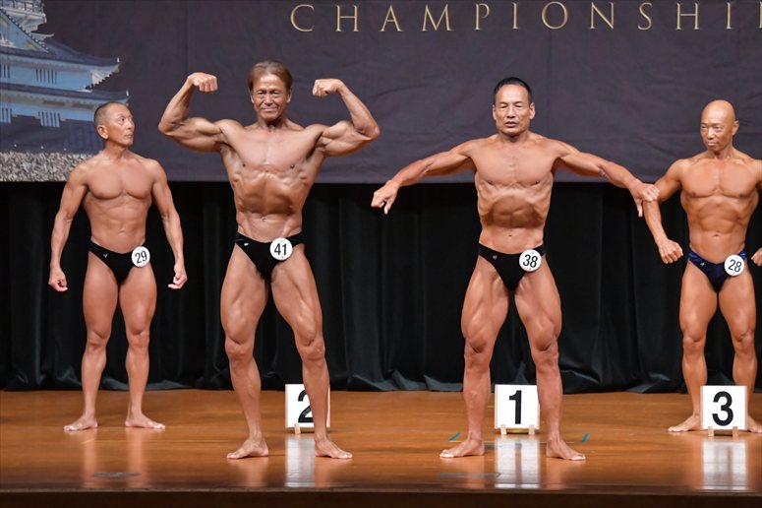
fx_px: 4760
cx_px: 381
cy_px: 254
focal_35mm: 225
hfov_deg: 9.2
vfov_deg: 6.1
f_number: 5.6
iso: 6400
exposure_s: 1/400
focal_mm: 150
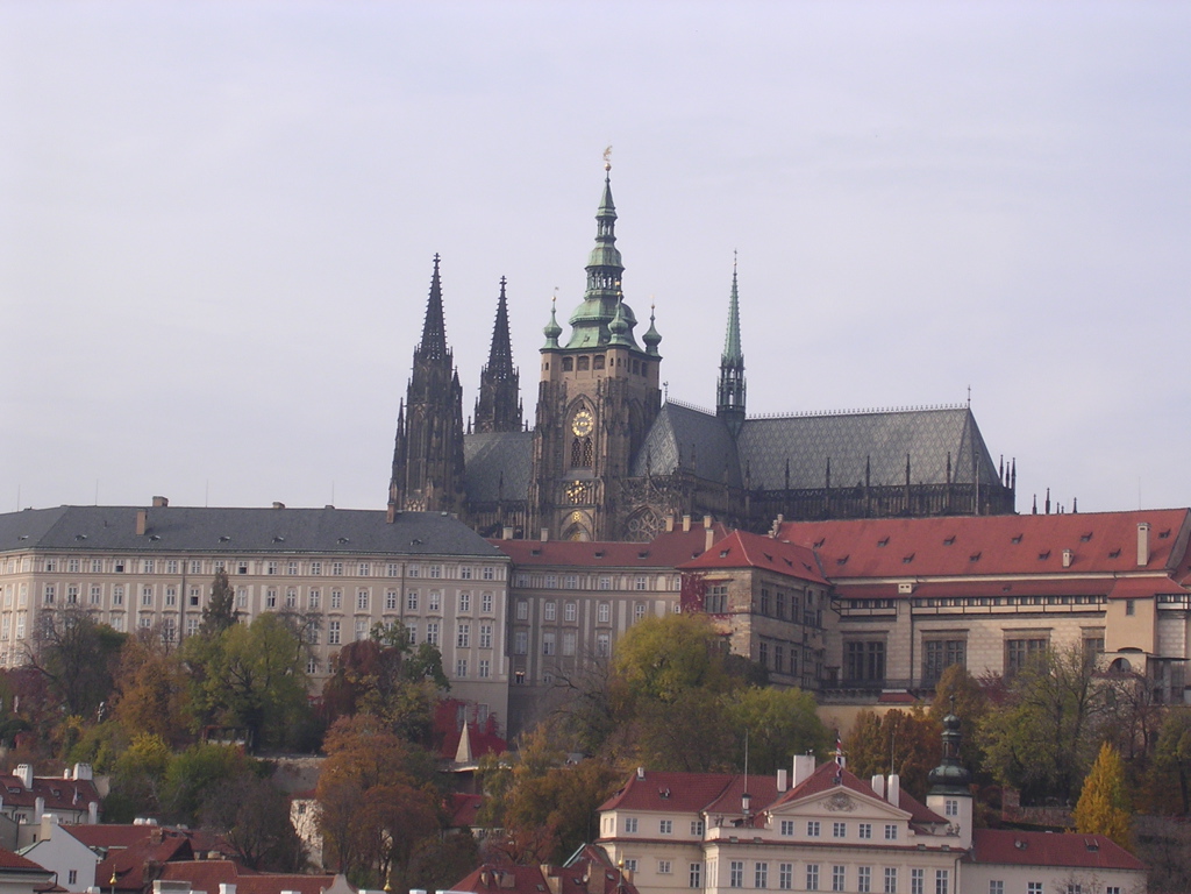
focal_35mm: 110
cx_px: 596
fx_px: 3785
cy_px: 447
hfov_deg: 17.9
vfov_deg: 13.5
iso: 100
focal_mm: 16.7
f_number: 4.8
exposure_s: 1/273
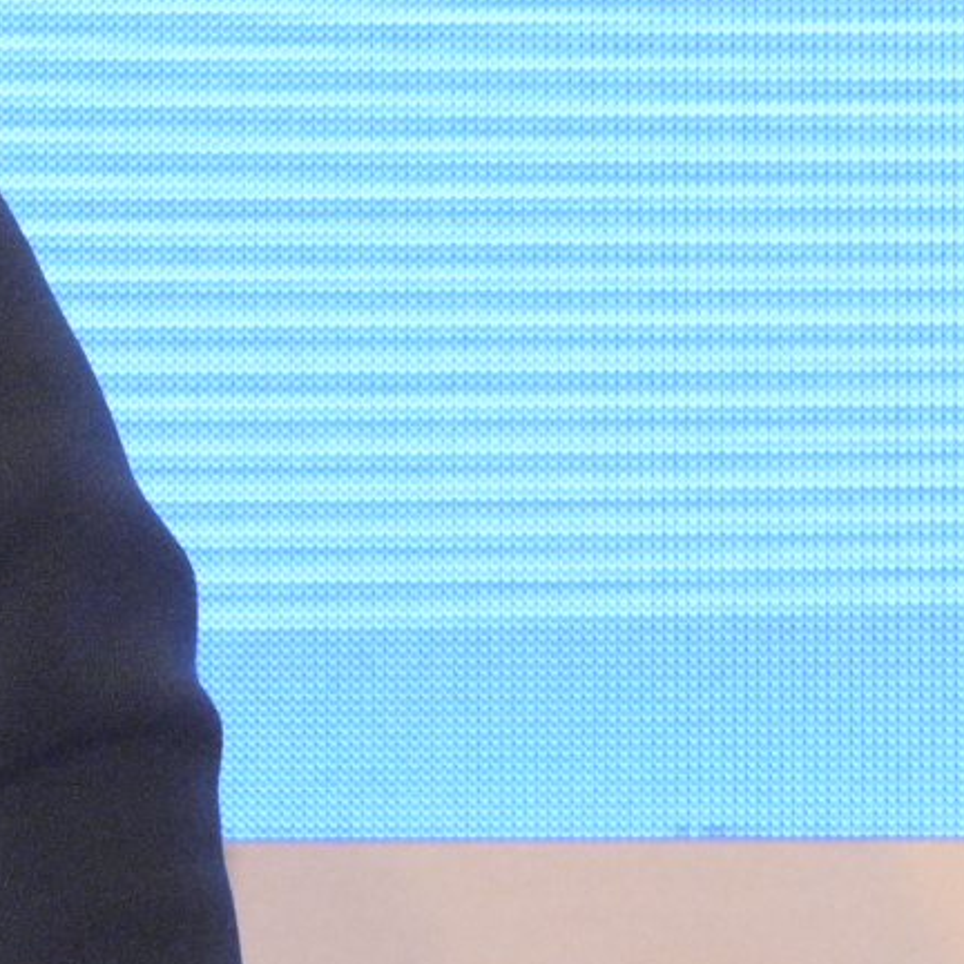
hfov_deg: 2.0
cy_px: 230
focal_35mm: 873
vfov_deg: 2.0
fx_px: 27505
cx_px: -736
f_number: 5.6
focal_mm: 110
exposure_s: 1/200
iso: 2000
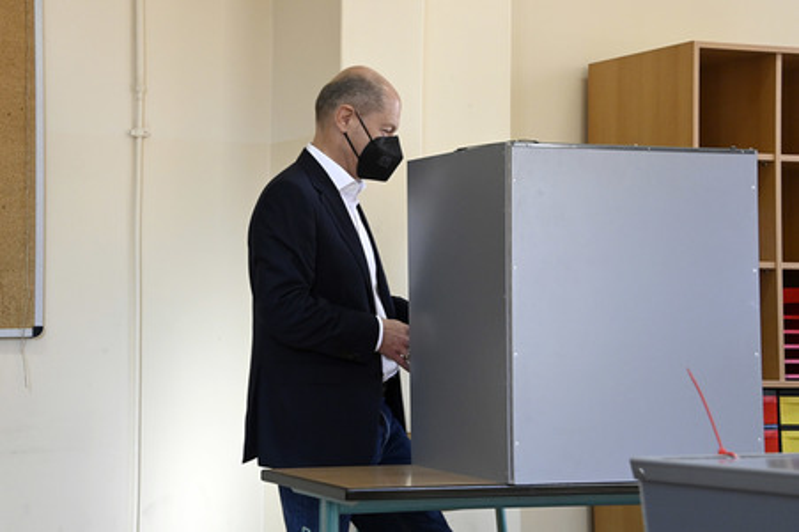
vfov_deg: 19.4
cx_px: 400
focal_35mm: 70
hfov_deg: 28.9
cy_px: 266
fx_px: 1552
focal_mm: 70
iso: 4000
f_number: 8
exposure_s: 1/200
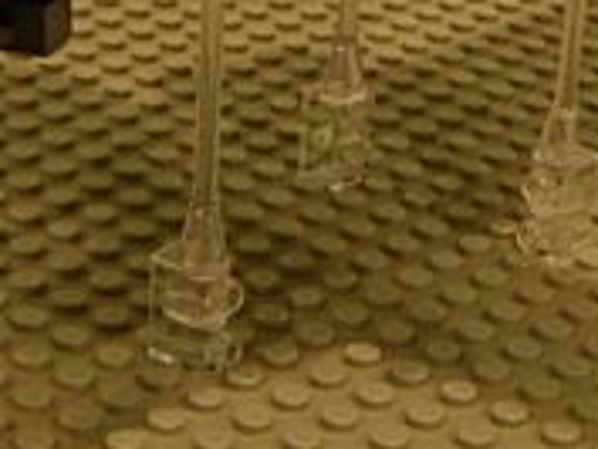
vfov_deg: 11.1
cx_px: 351
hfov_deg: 15.1
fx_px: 2247
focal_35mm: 130
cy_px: -138
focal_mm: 7.5
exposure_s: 1/4
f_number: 2.7
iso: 86
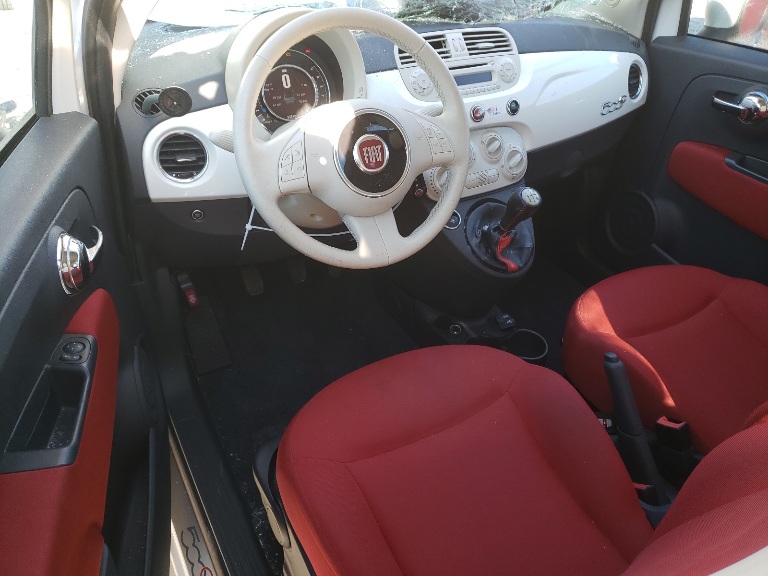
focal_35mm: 26
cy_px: 288
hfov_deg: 67.3
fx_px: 577
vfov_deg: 53.1
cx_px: 384
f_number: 1.5
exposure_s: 1/120
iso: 54
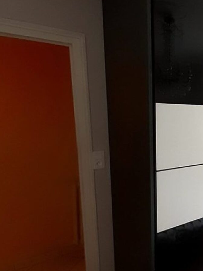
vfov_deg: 61.6
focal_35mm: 29
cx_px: 222
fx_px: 227
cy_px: 148
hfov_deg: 39.6
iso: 250
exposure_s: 1/25
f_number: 2.2
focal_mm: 1.13
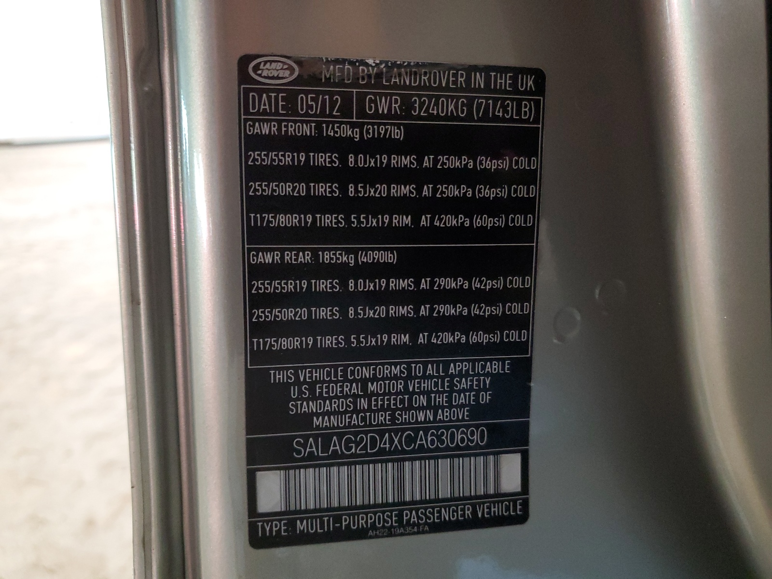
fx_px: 580
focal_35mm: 26
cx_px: 386
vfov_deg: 53.1
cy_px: 290
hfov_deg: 67.3
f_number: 1.5
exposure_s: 1/15
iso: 305
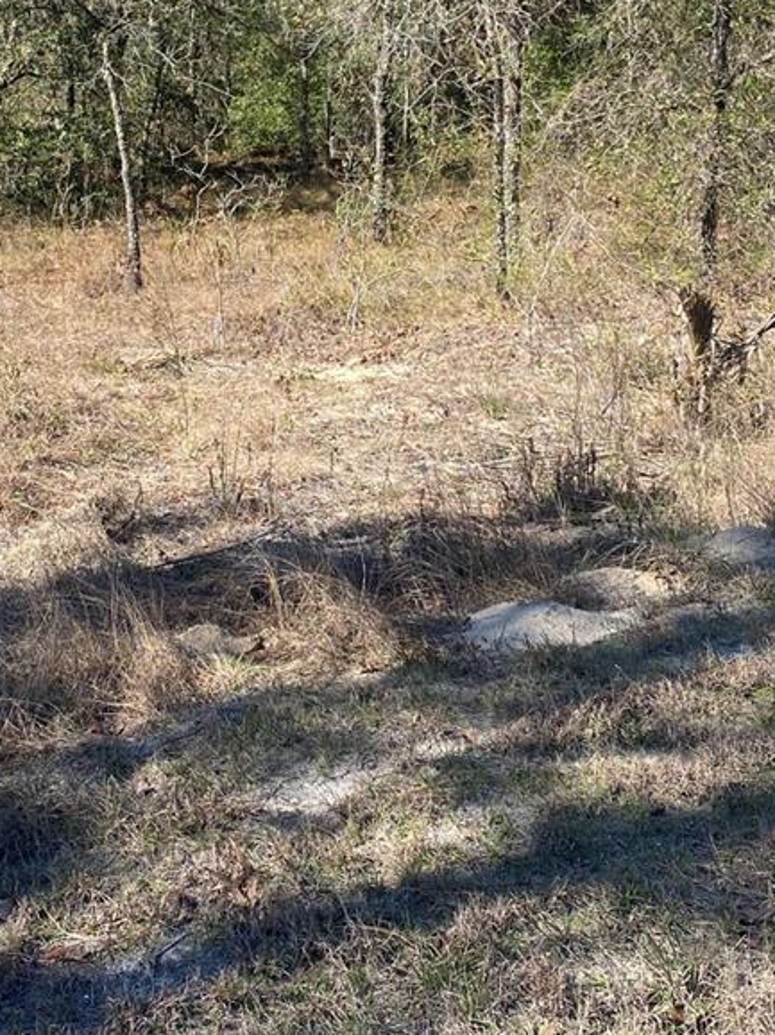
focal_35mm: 54
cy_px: 149
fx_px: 1613
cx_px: 226
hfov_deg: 26.8
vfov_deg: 34.0
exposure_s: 1/1346
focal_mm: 4.25
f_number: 1.8
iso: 32
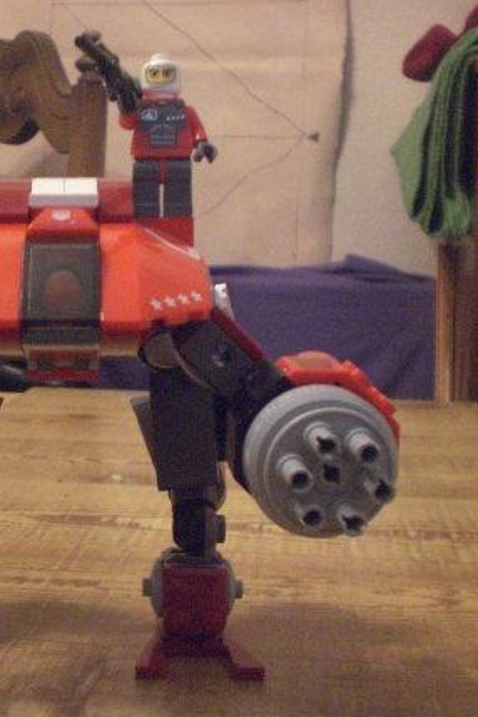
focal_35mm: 59
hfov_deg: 22.5
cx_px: 53
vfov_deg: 33.9
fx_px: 1175
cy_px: 373
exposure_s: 1/50
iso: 800
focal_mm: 6.3
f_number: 3.1
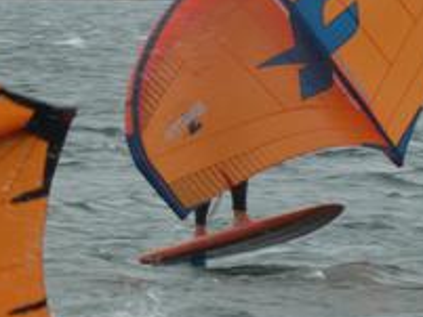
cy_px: 3
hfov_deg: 1.9
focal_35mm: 1027
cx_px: 269
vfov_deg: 1.4
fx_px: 12557
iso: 80
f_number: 5.6
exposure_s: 1/80
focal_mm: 74
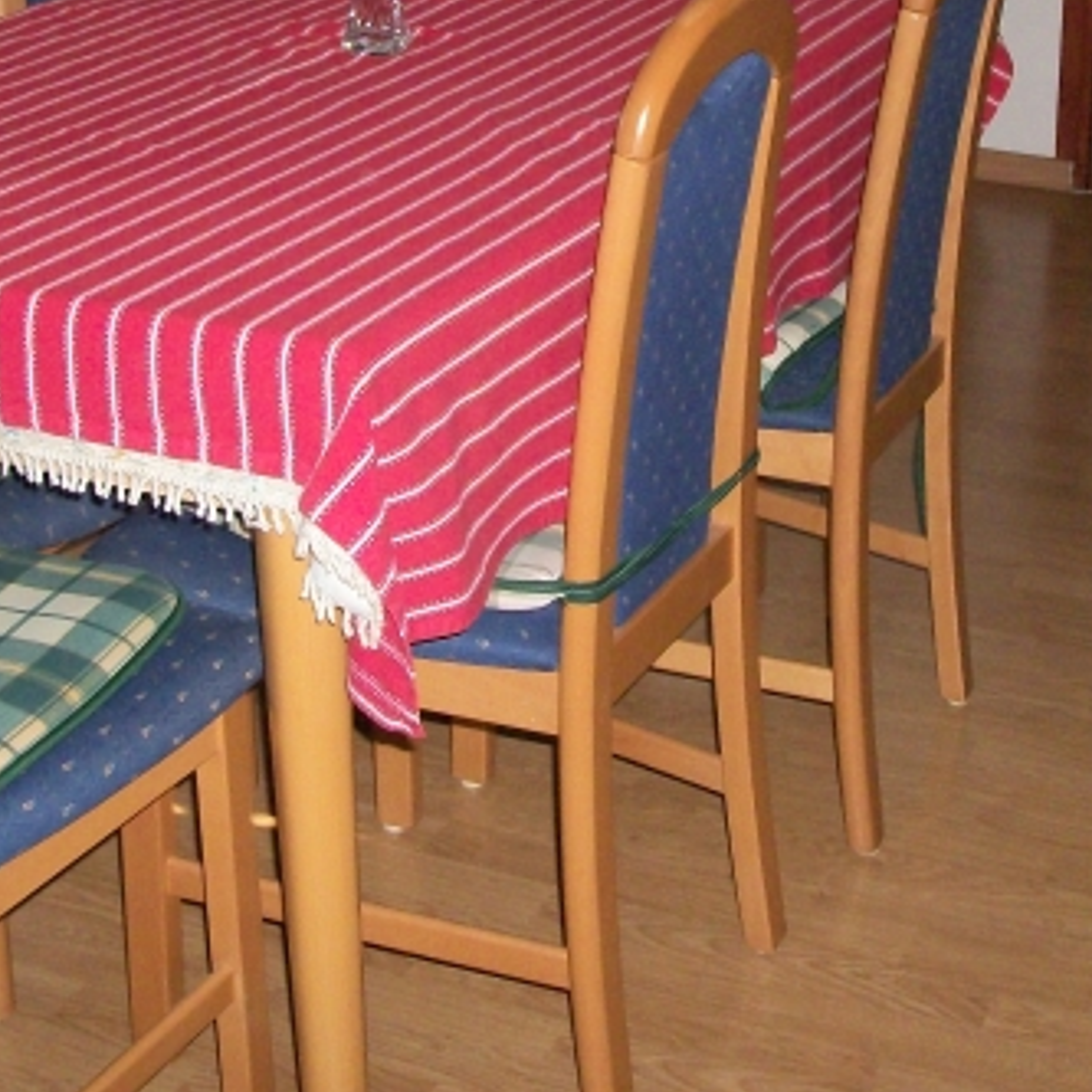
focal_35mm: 68
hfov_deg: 25.3
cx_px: 649
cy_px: 187
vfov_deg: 24.9
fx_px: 2427
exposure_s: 1/30
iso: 250
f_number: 2.9
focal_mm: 5.7
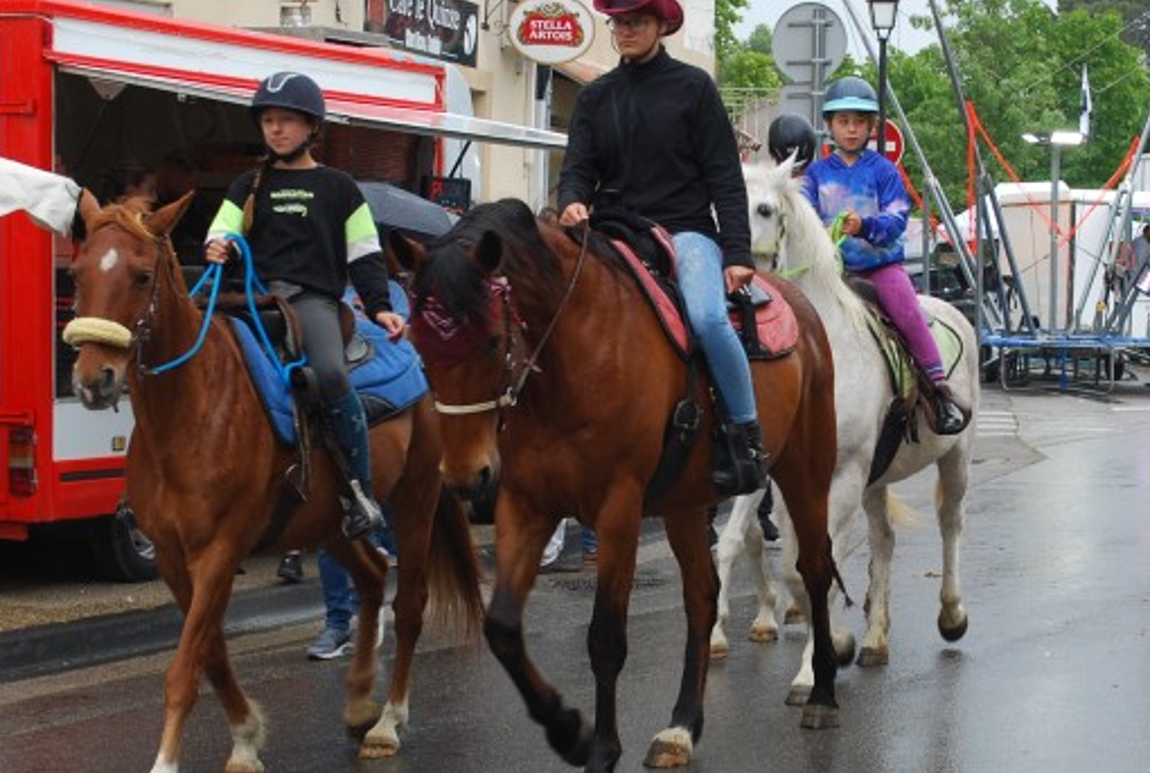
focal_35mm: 92
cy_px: 388
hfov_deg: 22.1
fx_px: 2943
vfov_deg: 15.0
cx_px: 725
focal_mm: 35
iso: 125
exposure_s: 1/125
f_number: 5.6
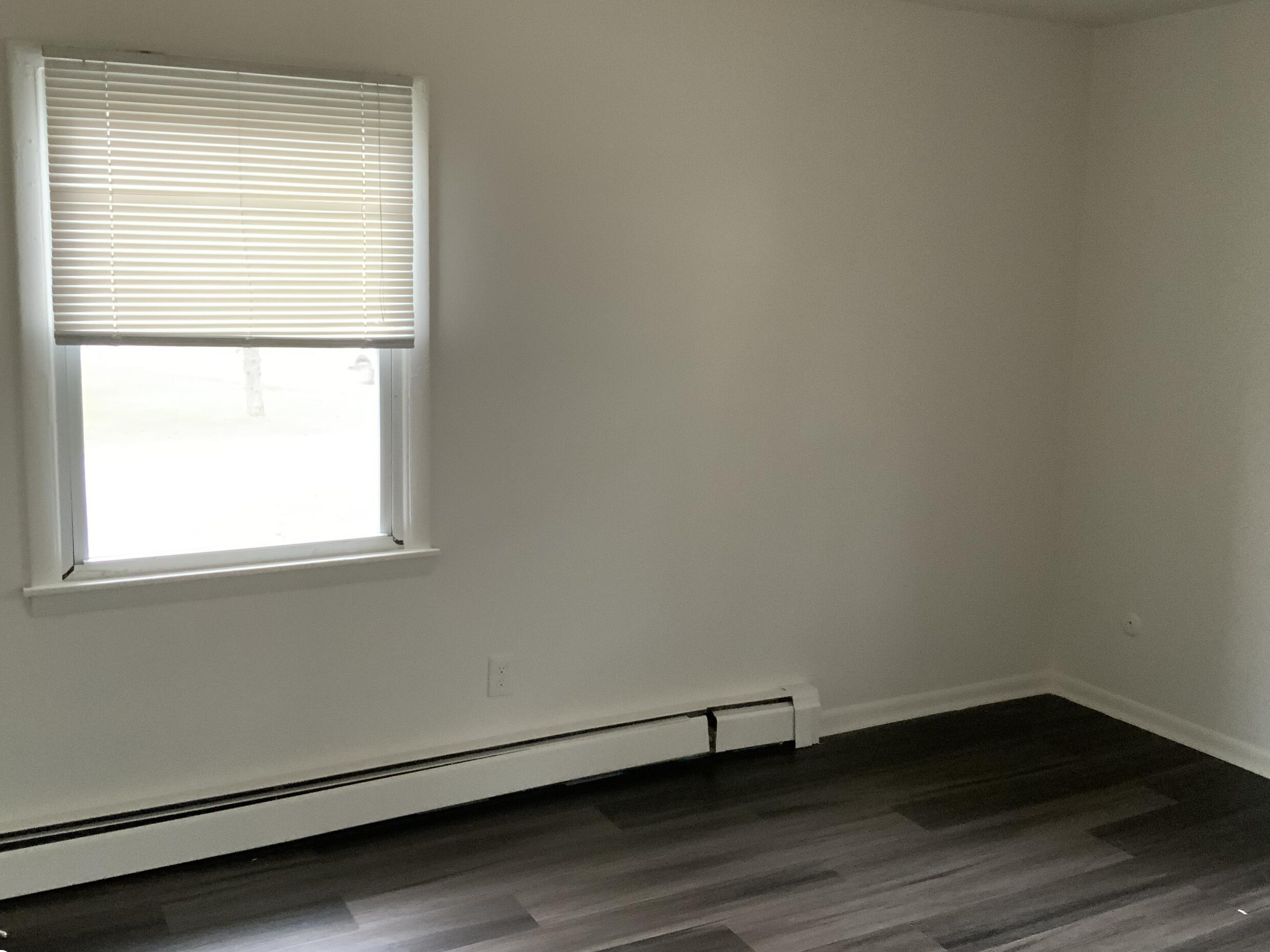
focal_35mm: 35
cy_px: 441
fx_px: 1284
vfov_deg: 40.7
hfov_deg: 52.6
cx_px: 607
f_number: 1.8
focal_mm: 3
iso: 250
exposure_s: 1/60
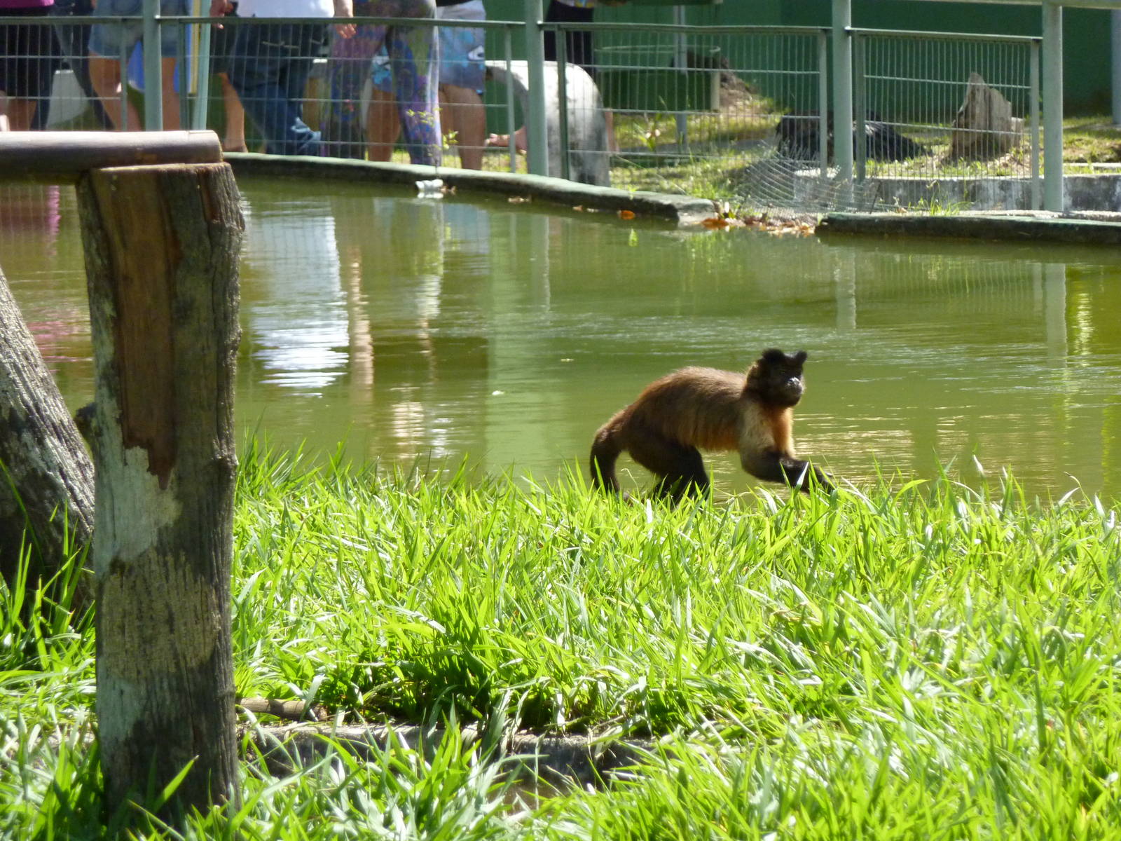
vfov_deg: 5.0
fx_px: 9715
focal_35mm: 300
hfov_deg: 6.6
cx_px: 560
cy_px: 420
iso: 320
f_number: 4.9
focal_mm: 49.2
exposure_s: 1/640
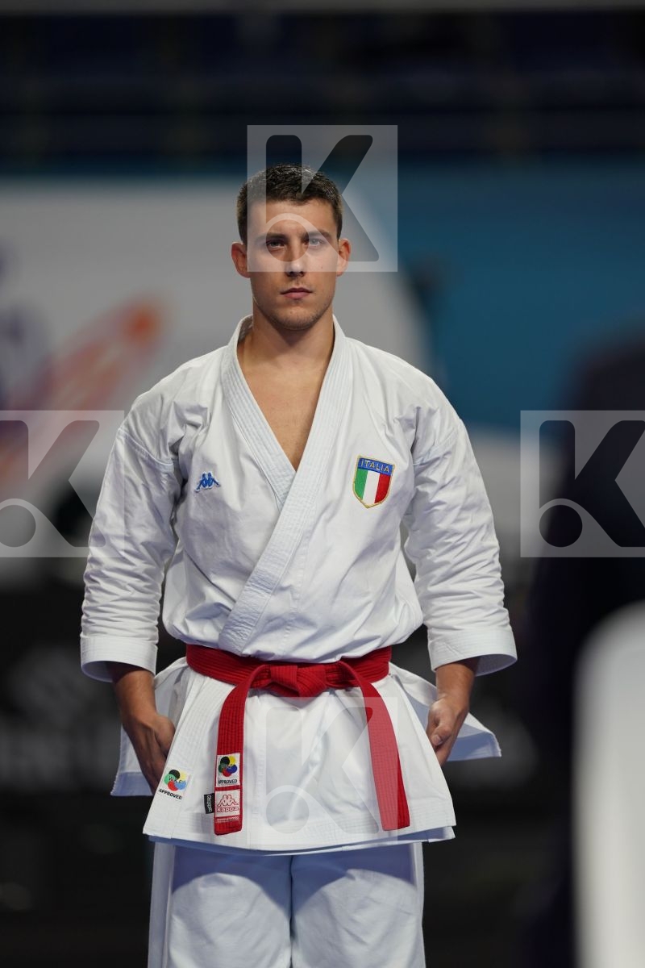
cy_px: 484
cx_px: 322
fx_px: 10749
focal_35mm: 400
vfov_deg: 5.2
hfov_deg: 3.4
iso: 640
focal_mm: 400
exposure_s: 1/500
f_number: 2.8
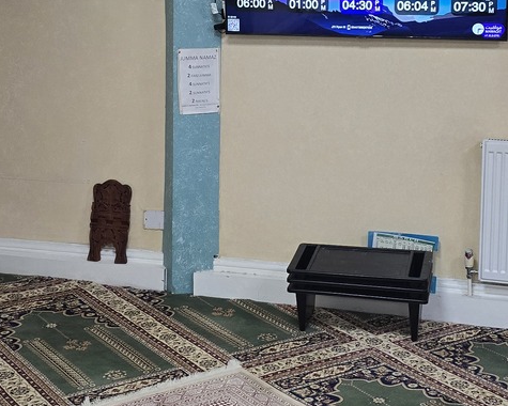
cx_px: 305
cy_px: 87
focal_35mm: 68
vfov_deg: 22.2
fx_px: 1022
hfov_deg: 27.8
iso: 250
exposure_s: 1/100
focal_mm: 6.3
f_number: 1.7
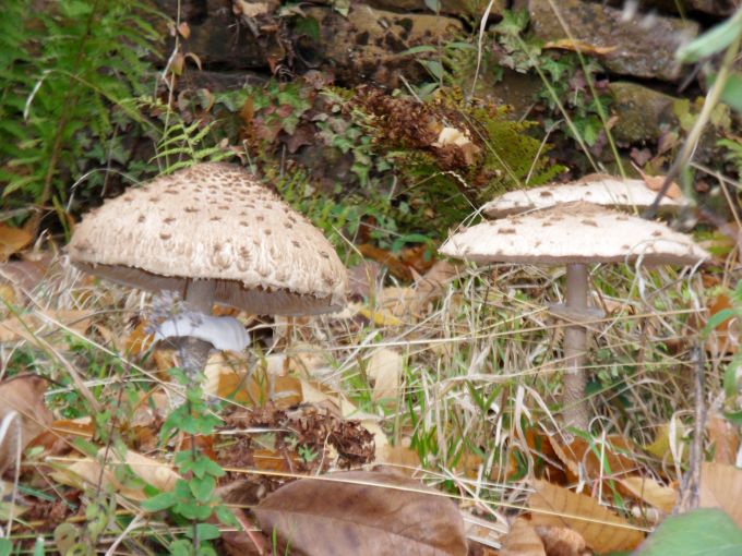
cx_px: 371
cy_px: 278
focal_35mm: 150
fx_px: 3215
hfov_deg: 13.2
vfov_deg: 9.9
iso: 240
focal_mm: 26.3
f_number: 5.8
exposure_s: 1/90
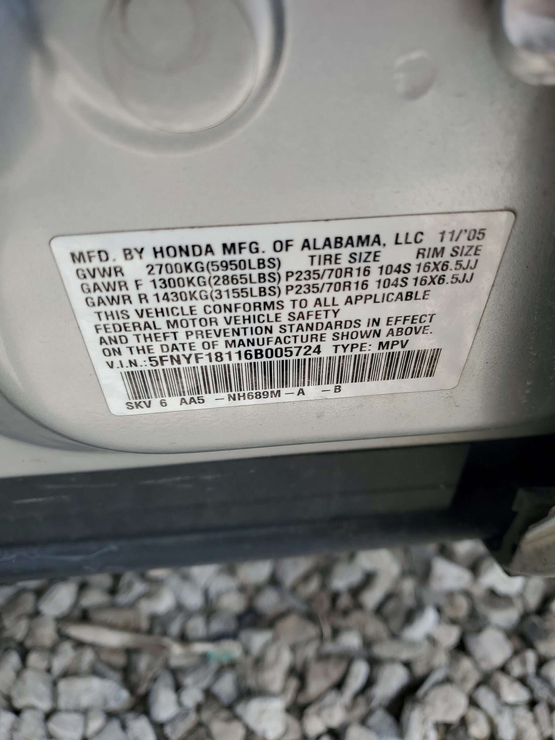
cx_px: 278
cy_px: 370
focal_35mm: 26
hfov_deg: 53.1
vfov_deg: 67.3
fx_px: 556
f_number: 1.5
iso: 50
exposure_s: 1/909
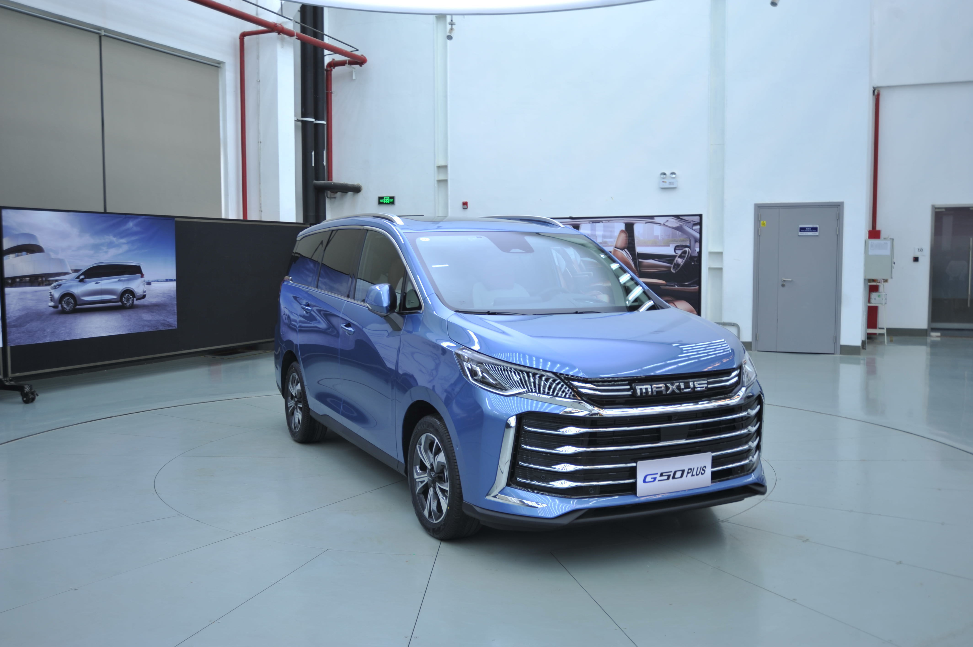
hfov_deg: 54.5
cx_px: 486
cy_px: 324
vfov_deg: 37.8
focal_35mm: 35
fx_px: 945
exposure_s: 1/15
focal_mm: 35
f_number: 4.5
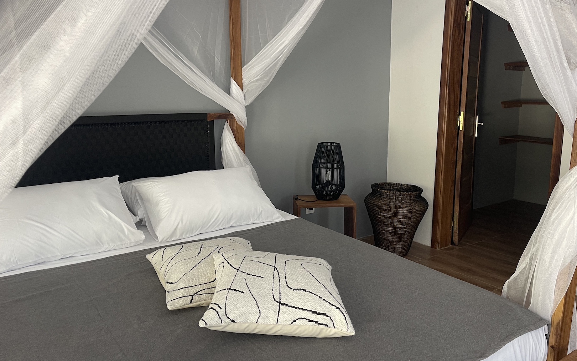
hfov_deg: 68.4
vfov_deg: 46.0
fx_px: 425
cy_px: 167
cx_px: 290
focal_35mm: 27
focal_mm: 5.1
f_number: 1.6
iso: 160
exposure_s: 1/60
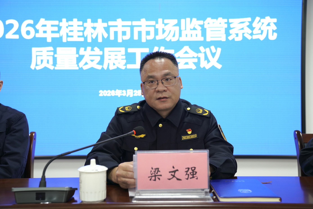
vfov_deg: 31.9
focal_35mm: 42
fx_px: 365
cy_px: 104
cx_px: 156
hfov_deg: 46.4
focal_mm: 42
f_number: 3.5
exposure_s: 1/125
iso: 800
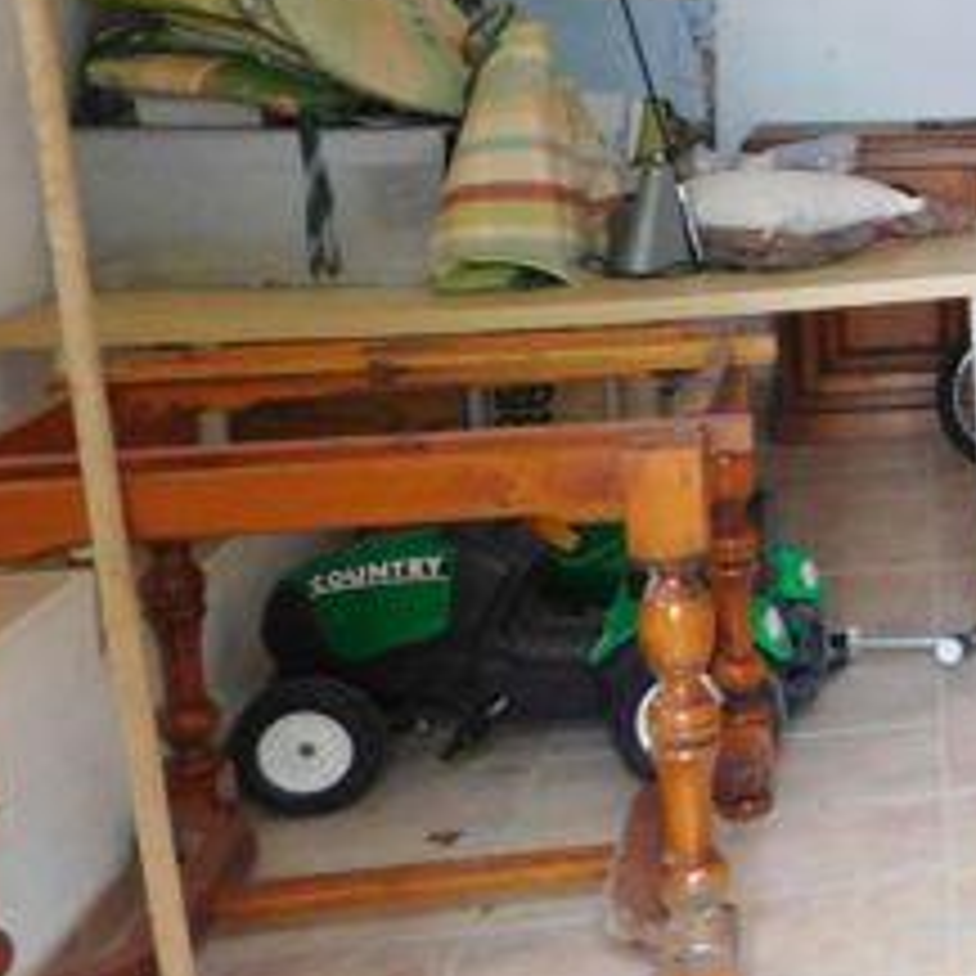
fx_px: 2105
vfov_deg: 25.8
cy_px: 252
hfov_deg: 21.2
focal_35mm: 66
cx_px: 1540
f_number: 3
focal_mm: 4
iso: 400
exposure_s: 1/25
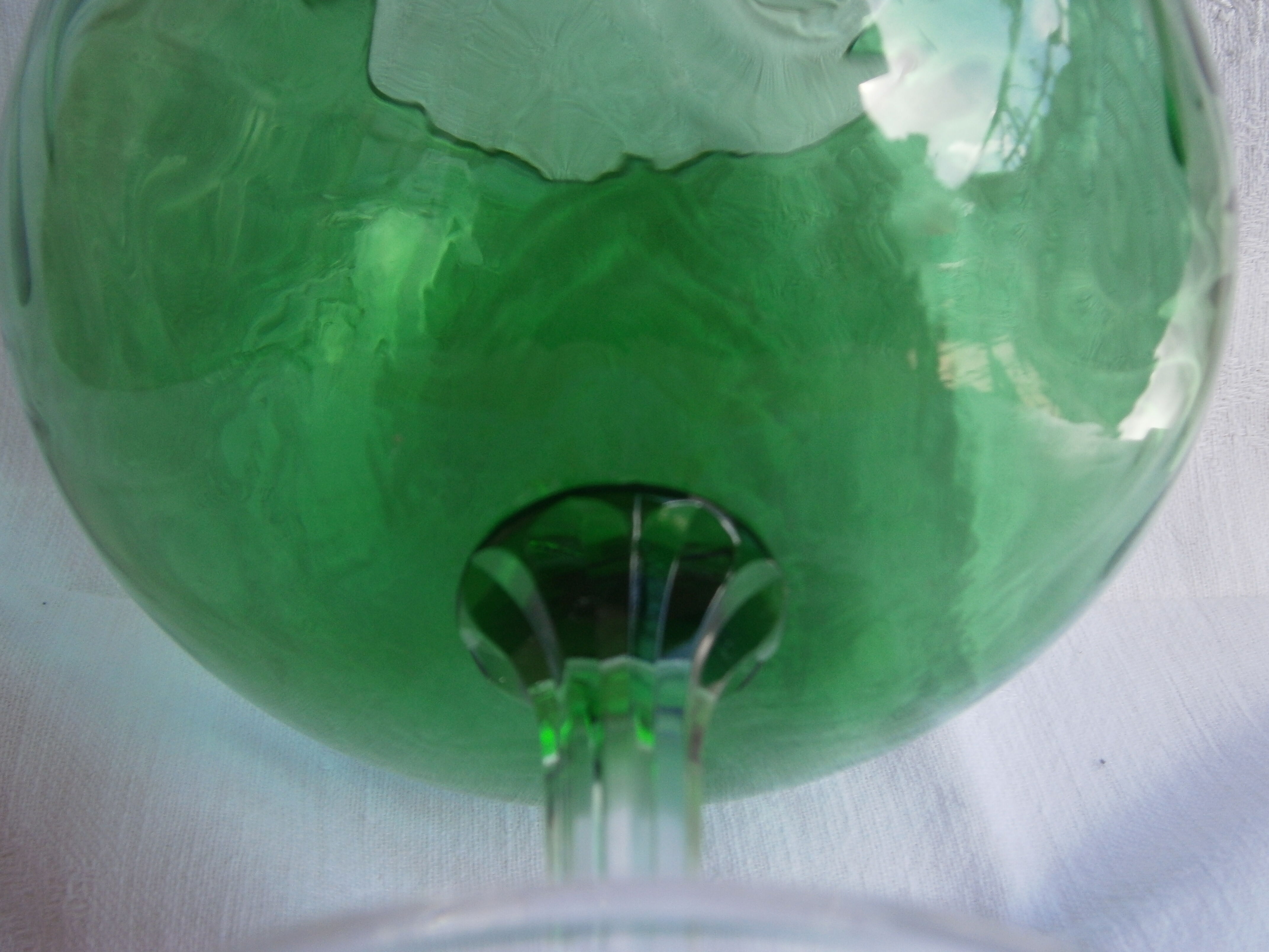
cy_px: 476
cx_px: 634
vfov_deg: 30.9
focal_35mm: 47
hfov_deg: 40.4
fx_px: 1723
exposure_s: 1/160
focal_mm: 8.3
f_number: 3.4
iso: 80
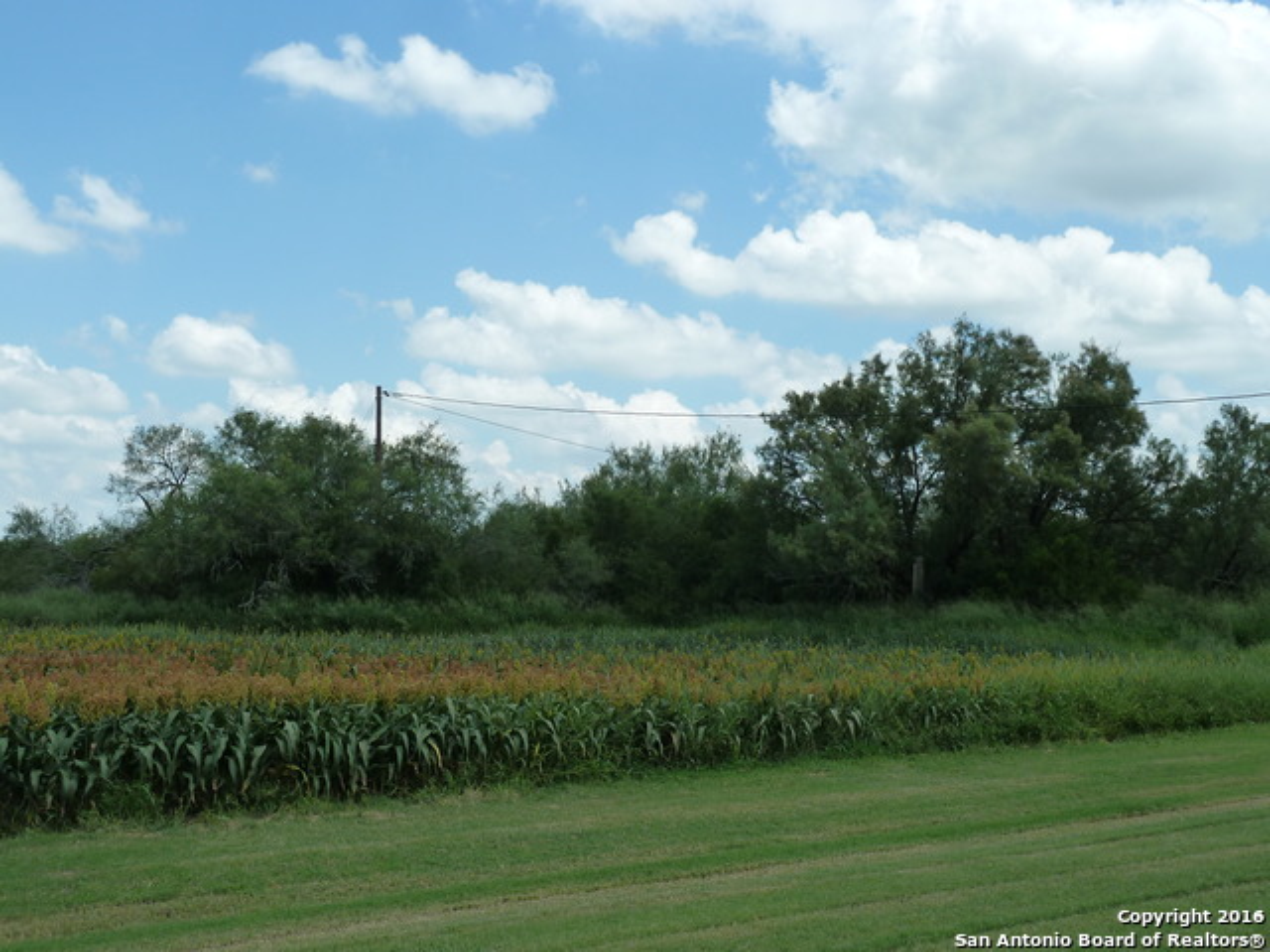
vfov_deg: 32.9
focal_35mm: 44
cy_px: 476
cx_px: 635
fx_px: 1614
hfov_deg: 42.9
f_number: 4.5
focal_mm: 7.3
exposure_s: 1/500
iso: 125
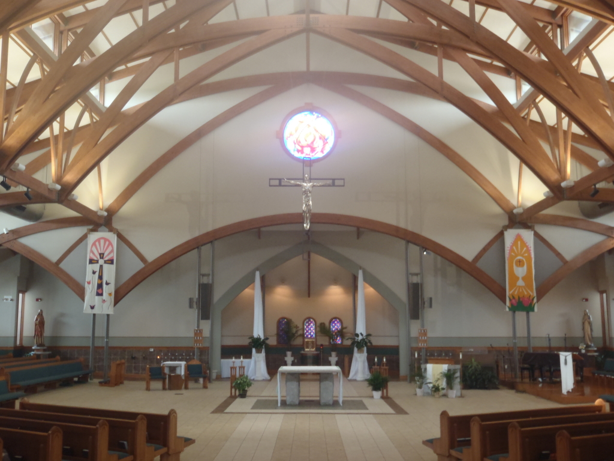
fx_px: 639
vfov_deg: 39.7
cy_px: 230
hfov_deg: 51.4
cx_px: 307
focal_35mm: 36
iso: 200
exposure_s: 1/13
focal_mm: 6.53
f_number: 4.1
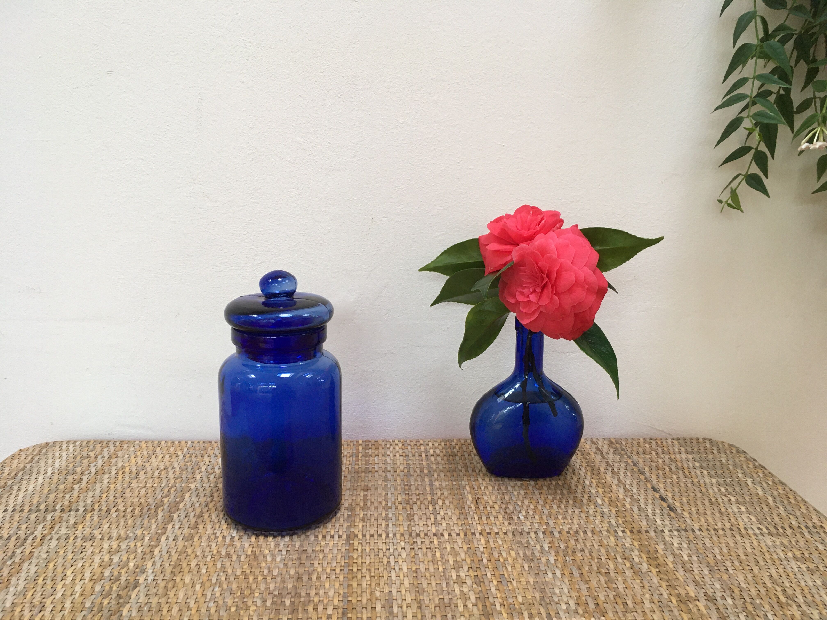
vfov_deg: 48.2
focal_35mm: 29
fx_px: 693
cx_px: 414
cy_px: 310
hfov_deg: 61.7
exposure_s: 1/33
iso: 64
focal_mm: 4.15
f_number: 2.2
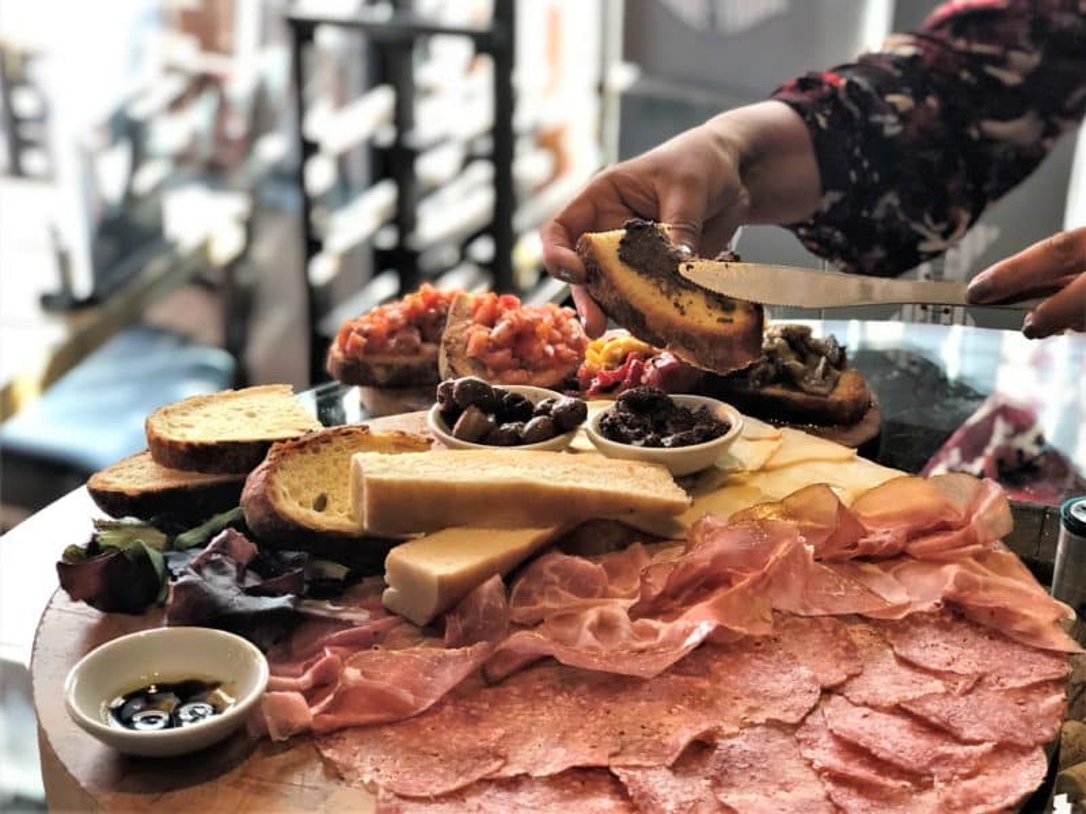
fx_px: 1788
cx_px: 543
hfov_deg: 33.8
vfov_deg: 25.7
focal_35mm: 57
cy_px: 407
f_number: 2.8
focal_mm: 6.6
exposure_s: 1/33
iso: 80
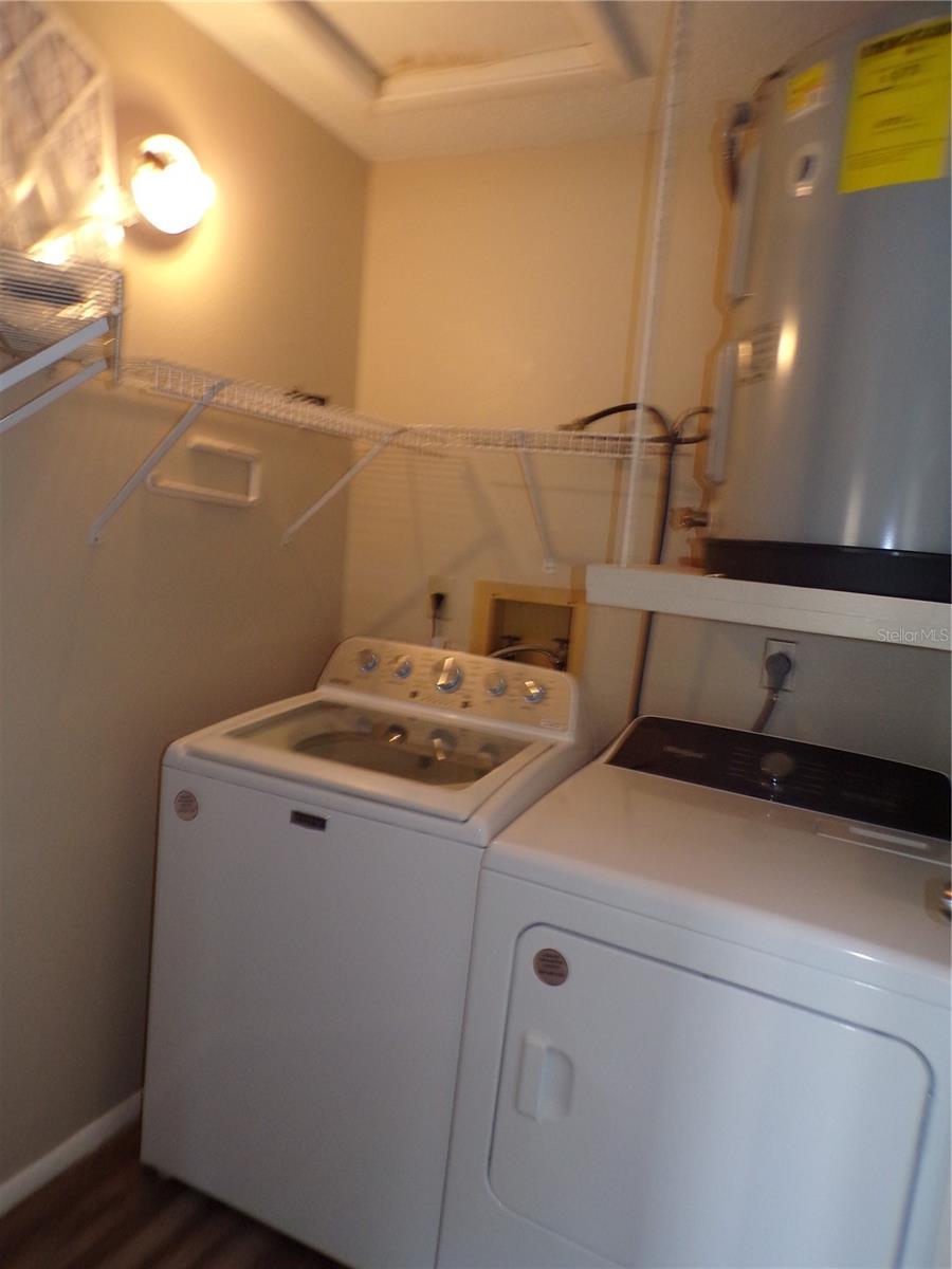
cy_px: 634
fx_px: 880
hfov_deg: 56.8
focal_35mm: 24
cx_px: 476
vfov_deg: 71.6
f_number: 3
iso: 200
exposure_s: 1/34
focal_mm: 4.3
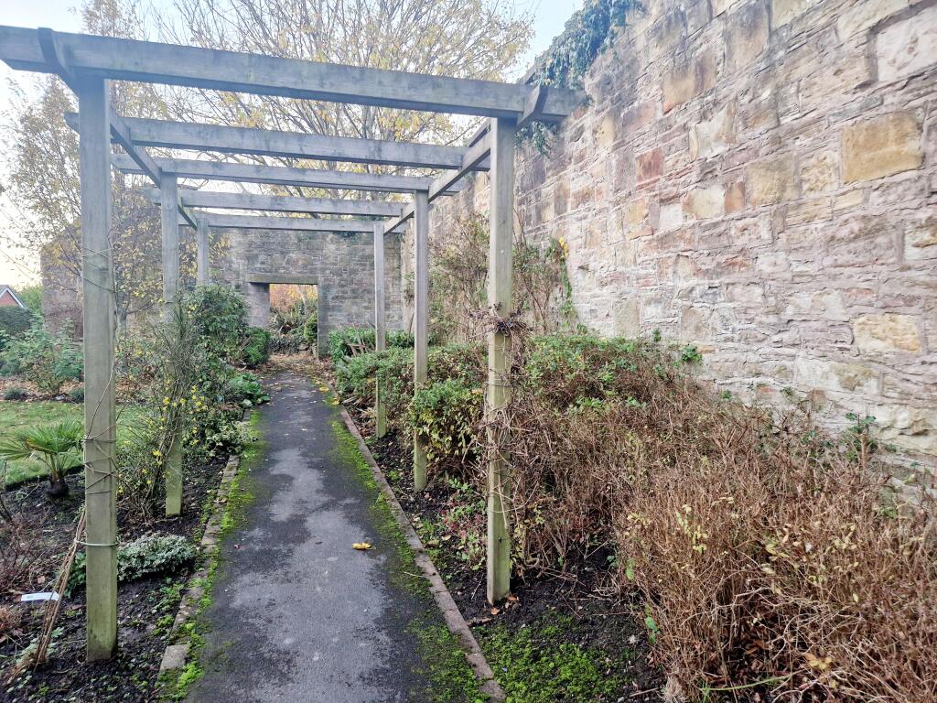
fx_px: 623
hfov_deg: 73.9
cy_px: 352
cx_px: 468
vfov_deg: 58.9
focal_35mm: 23
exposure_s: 1/100
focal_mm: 5.4
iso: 400
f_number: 1.8
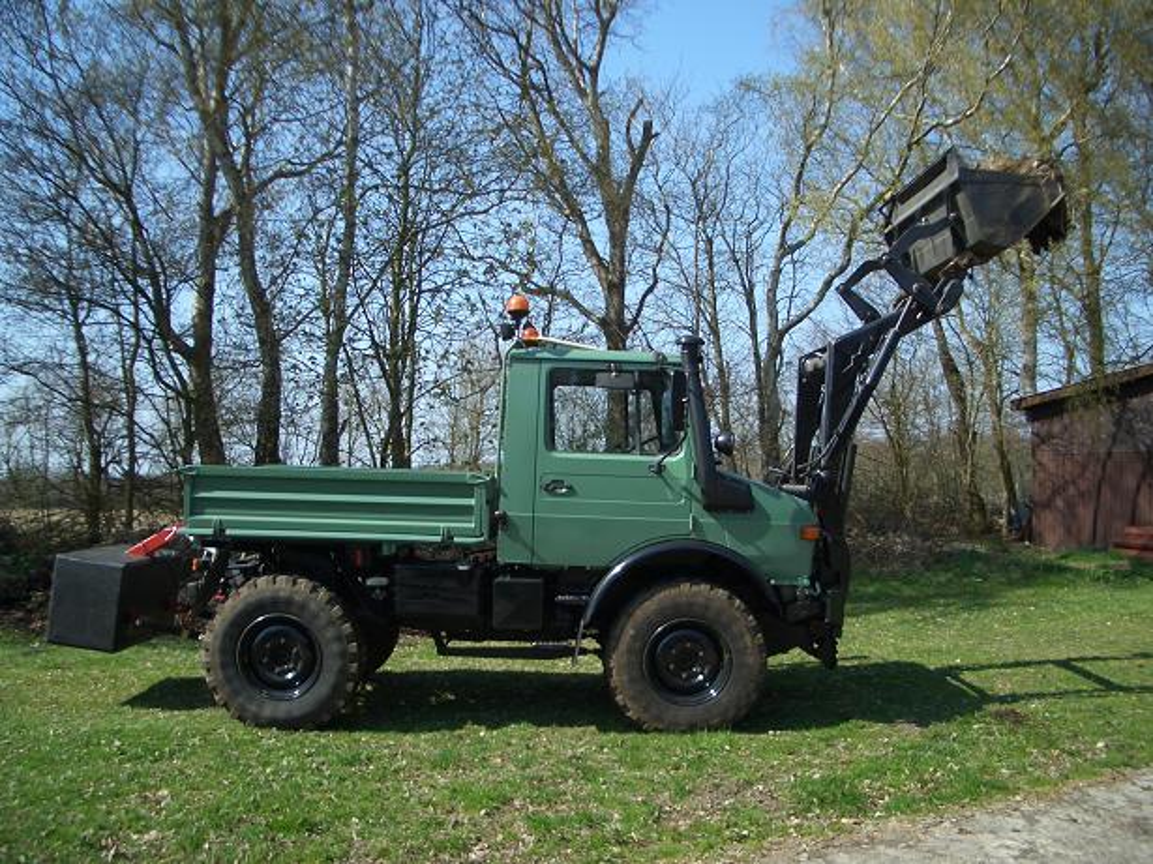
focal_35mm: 35
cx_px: 576
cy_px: 432
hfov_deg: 52.6
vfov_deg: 40.7
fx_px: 1166
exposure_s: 1/800
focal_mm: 5.8
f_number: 2.6
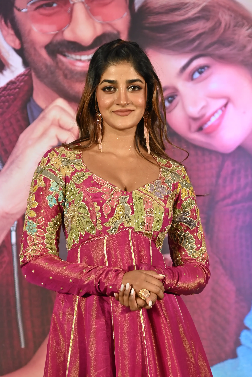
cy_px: 188
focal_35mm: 117
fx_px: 1228
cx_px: 126
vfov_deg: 17.5
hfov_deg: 11.7
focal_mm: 78
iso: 640
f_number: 4.5
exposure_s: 1/125
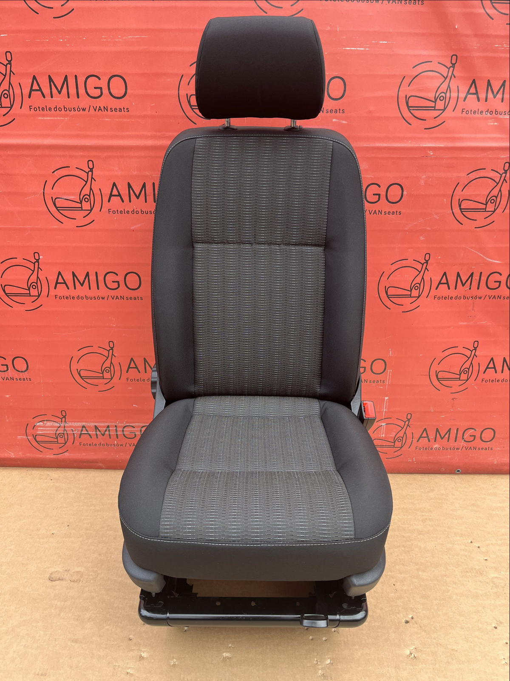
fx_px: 511
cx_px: 255
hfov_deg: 53.1
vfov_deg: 67.3
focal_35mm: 26
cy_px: 340
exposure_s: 1/121
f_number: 1.6
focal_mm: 5.1
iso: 50
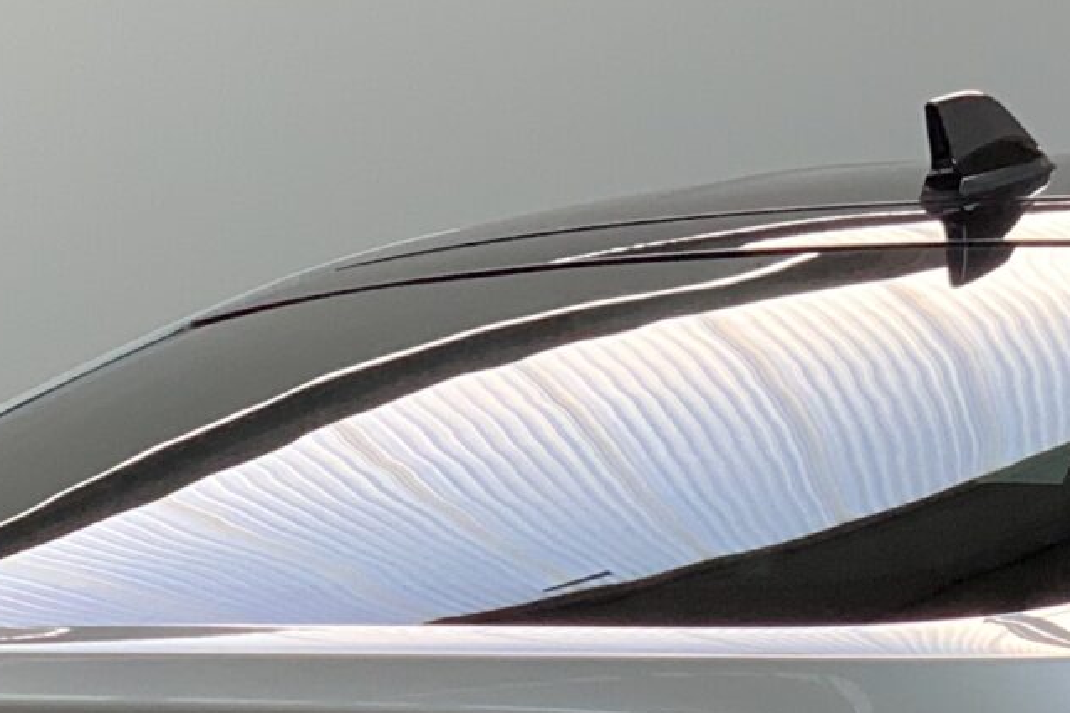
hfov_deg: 9.4
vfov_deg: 6.2
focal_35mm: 217
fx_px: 6448
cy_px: 1176
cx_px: 1184
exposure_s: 1/122
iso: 100
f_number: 2.4
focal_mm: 6
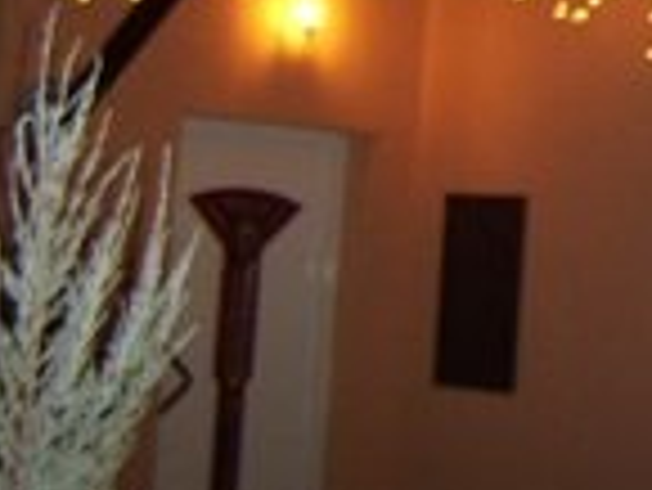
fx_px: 1810
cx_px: 949
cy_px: -162
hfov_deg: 18.4
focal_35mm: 96
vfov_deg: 14.7
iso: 141
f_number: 2.7
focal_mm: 8.13
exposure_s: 1/30
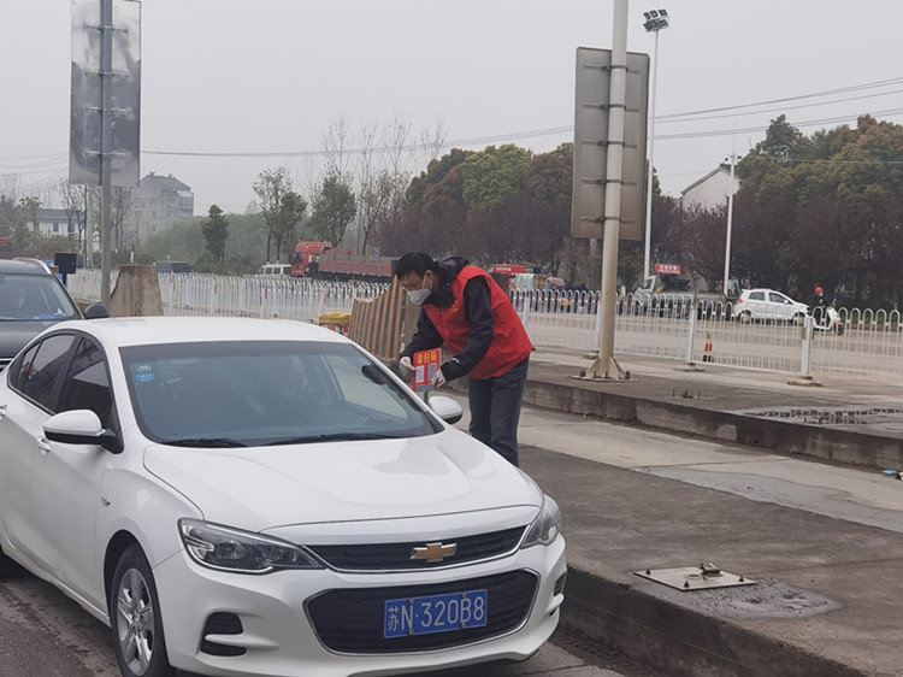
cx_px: 452
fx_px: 1460
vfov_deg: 26.1
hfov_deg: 34.4
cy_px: 338
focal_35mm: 56
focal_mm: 6.71
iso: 50
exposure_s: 1/632
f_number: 1.9
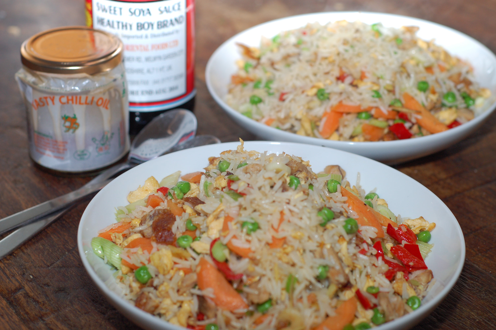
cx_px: 248
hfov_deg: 27.0
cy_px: 165
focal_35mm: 75
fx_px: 1032
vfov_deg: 18.1
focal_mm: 50
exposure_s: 1/60
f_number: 4
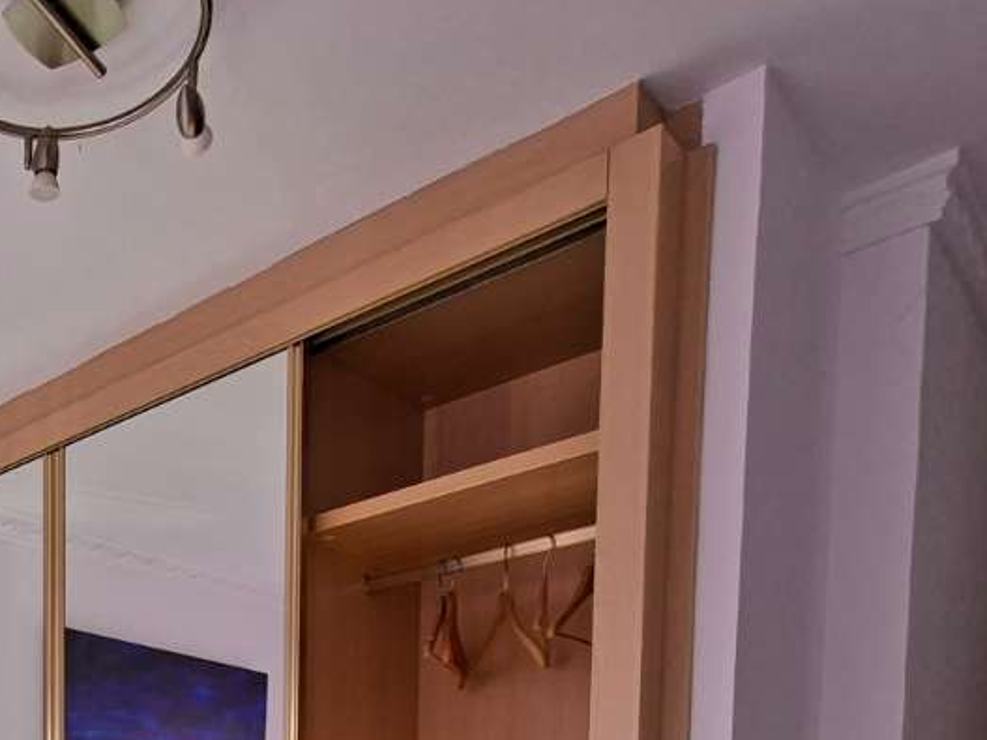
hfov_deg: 40.3
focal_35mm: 37
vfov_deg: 30.2
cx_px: -107
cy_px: 975
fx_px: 1055
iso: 40
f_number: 2.2
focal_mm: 1.74
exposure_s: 1/170
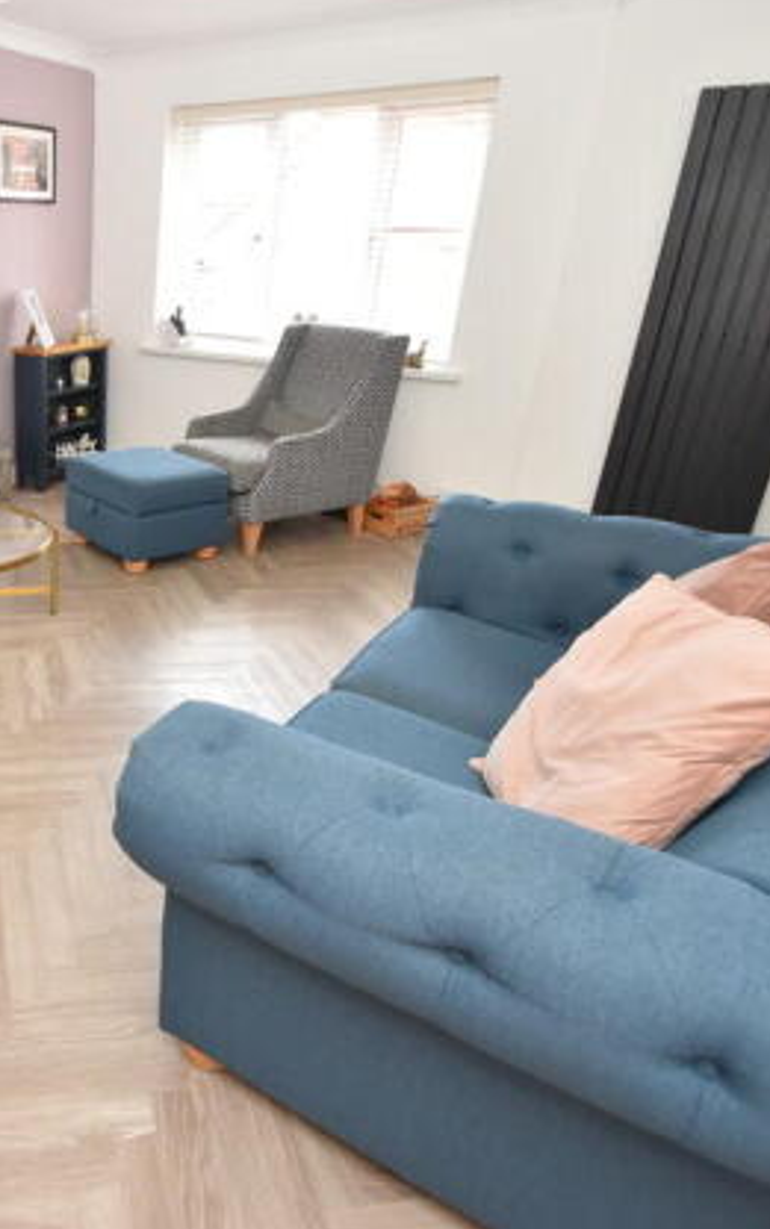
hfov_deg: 45.7
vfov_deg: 74.8
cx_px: 60
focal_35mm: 24
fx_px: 805
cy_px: 600
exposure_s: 1/100
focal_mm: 10
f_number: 5
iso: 800
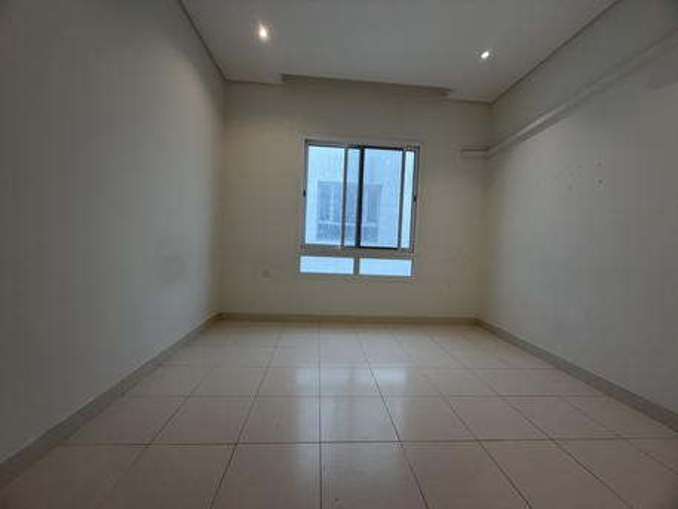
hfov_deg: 102.0
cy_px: 254
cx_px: 339
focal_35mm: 14
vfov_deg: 85.7
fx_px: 274
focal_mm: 2.22
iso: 160
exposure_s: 1/100
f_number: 2.2
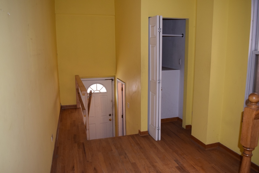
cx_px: 130
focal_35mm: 27
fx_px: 194
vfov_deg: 48.0
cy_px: 86
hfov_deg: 67.3
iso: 800
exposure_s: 1/80
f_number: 4.5
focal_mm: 18
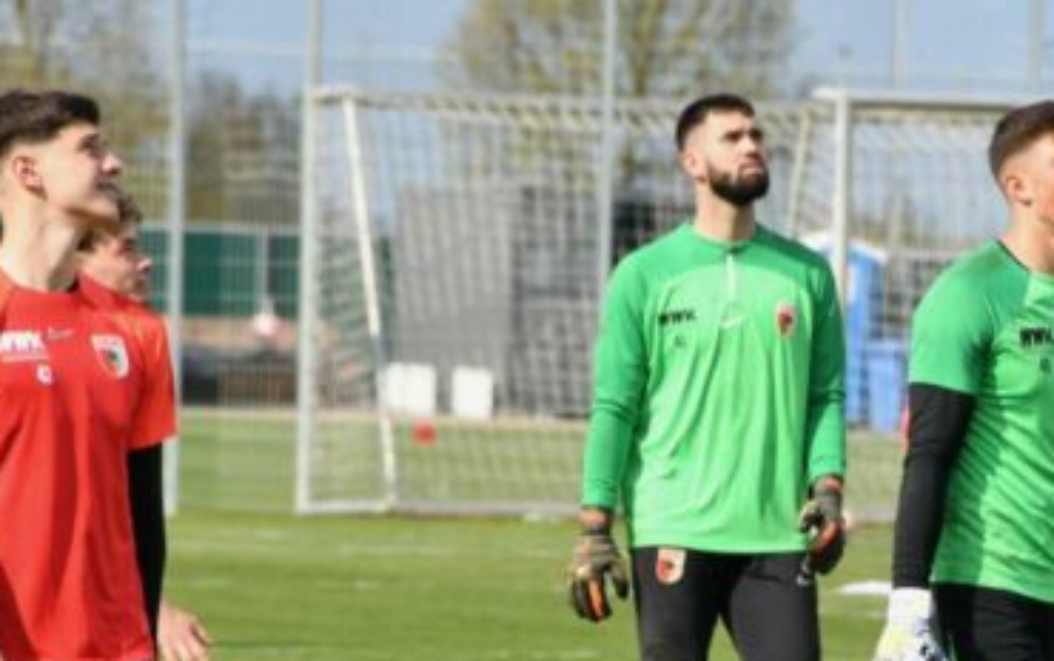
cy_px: 504
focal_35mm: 779
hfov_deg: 2.7
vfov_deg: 1.7
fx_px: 22397
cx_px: 602
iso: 500
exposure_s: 1/640
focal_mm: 300
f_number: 13
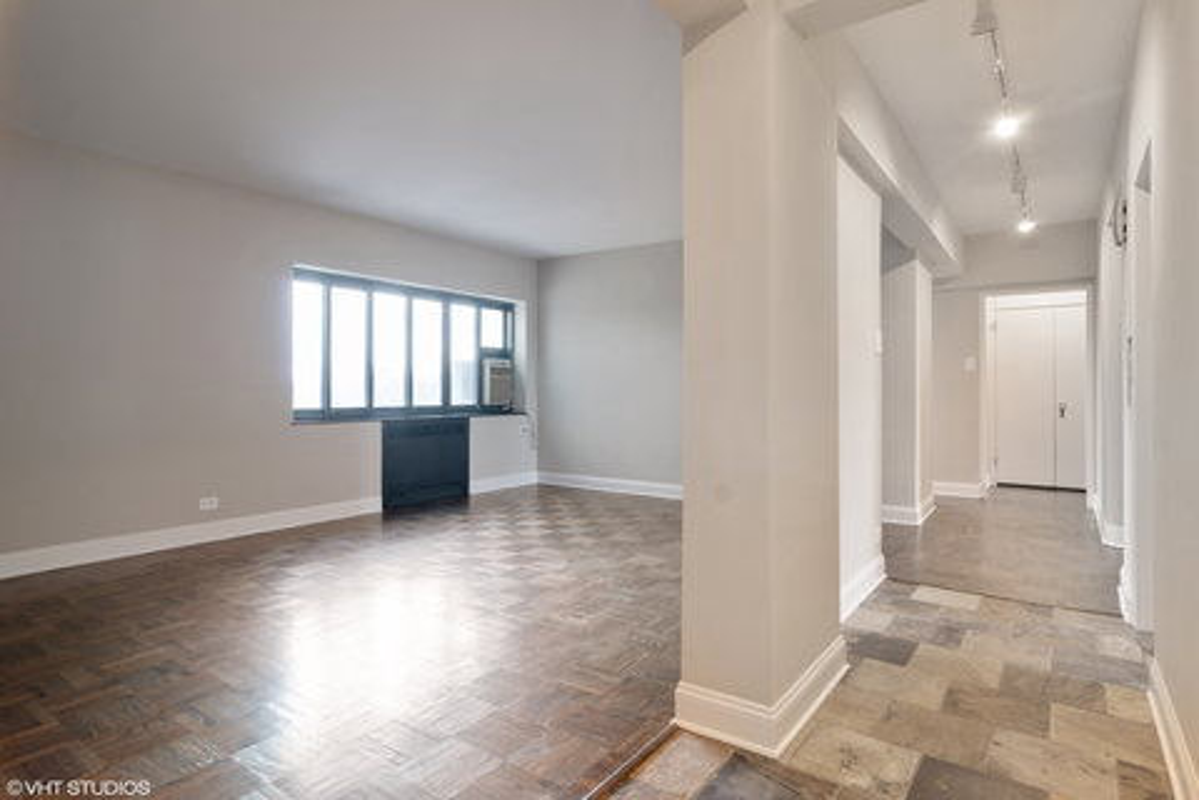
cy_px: 400
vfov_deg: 67.4
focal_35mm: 18
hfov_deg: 90.0
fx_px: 599
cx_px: 600
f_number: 8
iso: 200
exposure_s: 1/4
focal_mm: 12
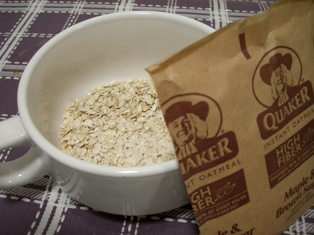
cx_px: 157
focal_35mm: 38
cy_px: 118
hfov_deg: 49.0
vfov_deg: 37.7
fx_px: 345
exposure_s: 1/20
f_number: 2.7
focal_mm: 6.2
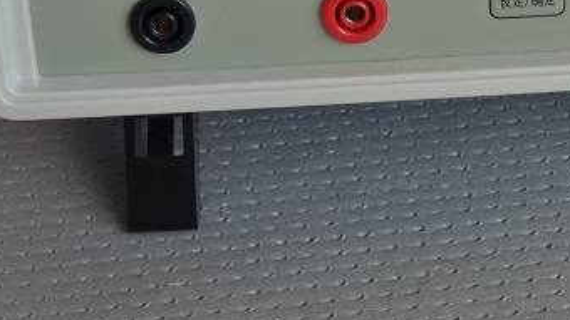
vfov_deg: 7.9
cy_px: -52
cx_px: 462
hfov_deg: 14.0
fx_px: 2312
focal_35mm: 153
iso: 250
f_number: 13
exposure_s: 1/10
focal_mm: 48
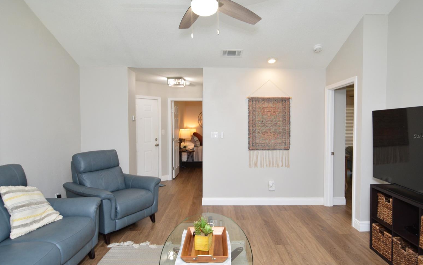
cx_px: 218
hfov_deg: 88.0
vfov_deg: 62.2
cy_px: 136
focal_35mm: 19
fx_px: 219
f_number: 4
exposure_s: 1/60
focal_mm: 12
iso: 450
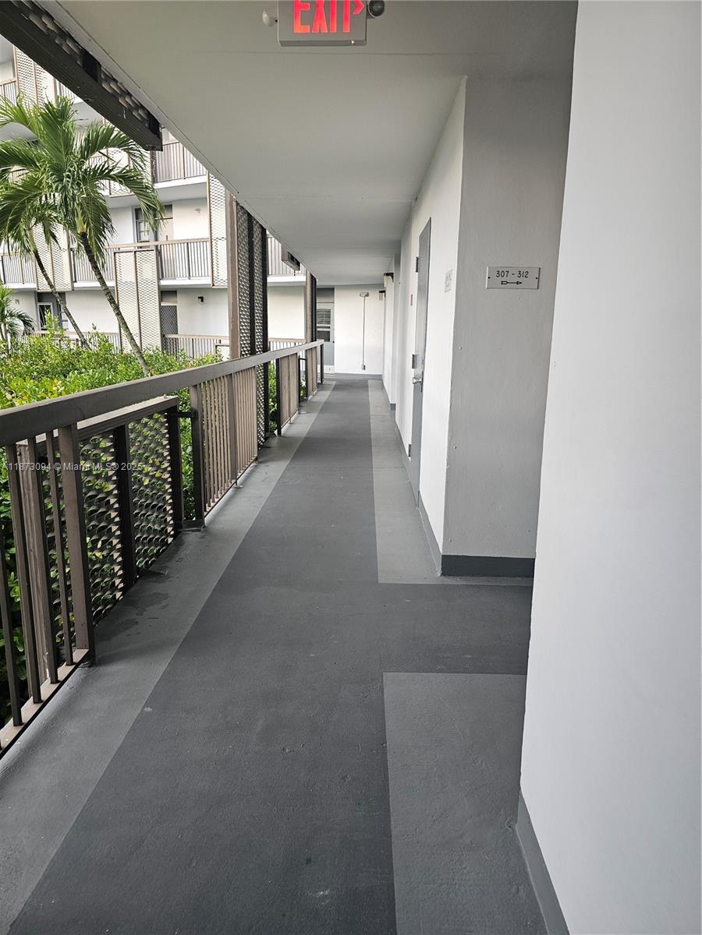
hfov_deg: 58.9
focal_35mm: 23
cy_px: 468
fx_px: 622
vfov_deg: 73.9
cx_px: 351
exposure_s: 1/207
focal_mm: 6.3
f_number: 1.7
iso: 200
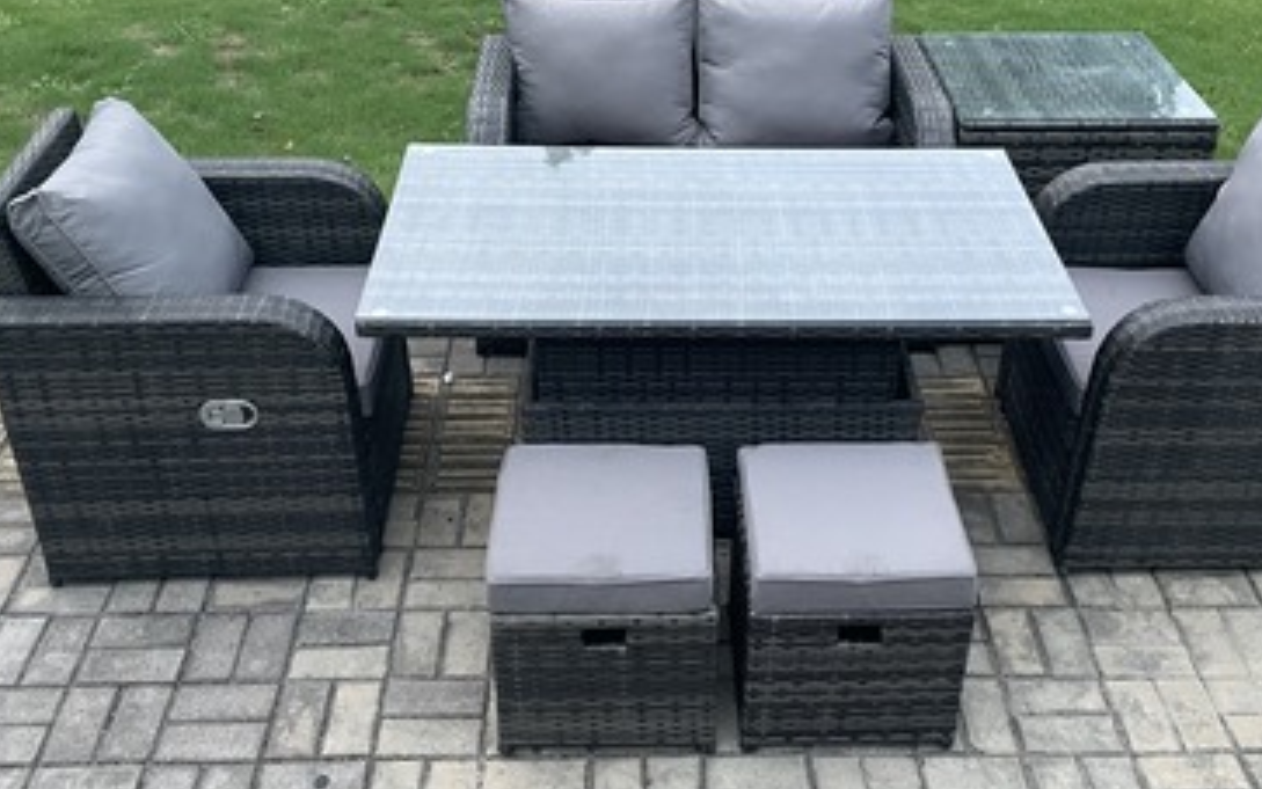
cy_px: 353
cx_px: 694
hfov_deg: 47.1
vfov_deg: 30.5
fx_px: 1445
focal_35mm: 42
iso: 250
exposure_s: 1/60
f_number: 1.6
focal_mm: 4.2
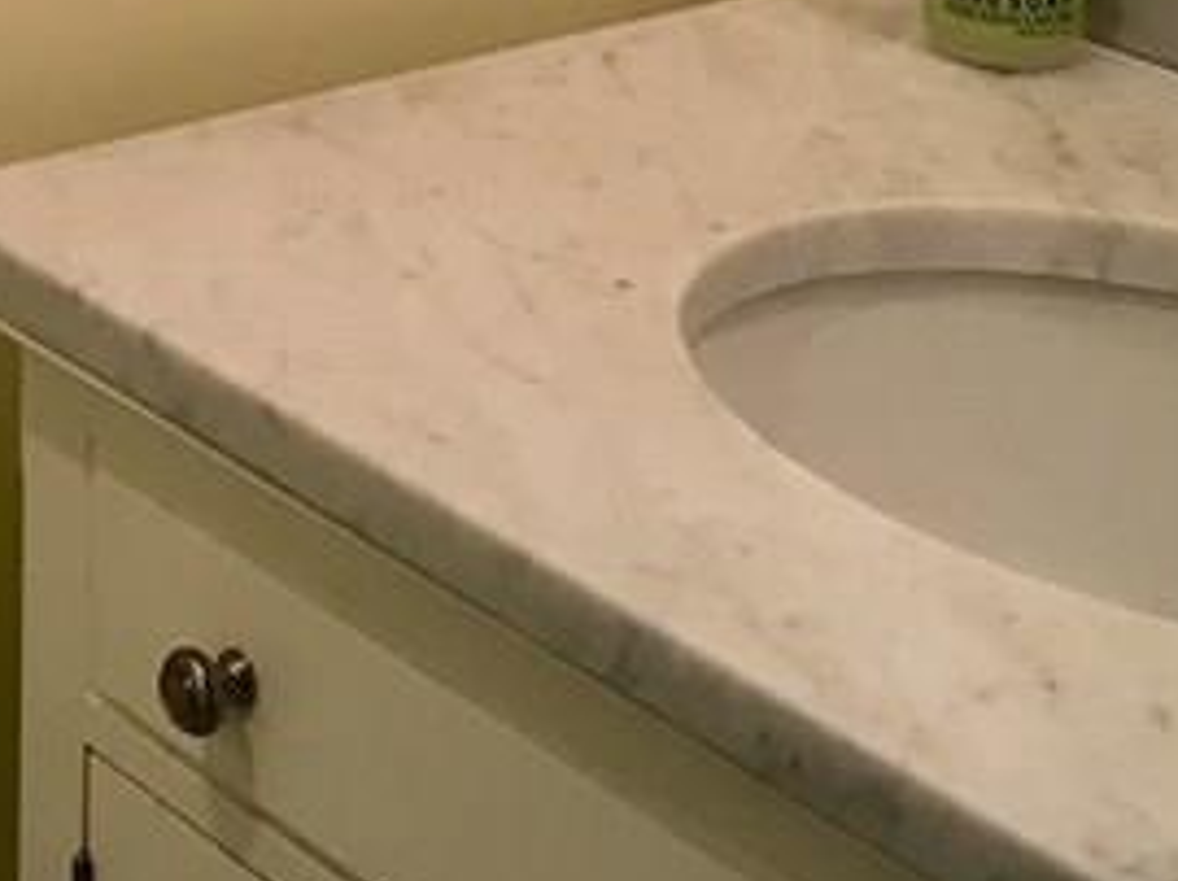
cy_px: -698
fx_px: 3740
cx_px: -166
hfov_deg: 17.2
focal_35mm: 110
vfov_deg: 12.3
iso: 25
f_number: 2.2
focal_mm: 4.15
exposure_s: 1/40
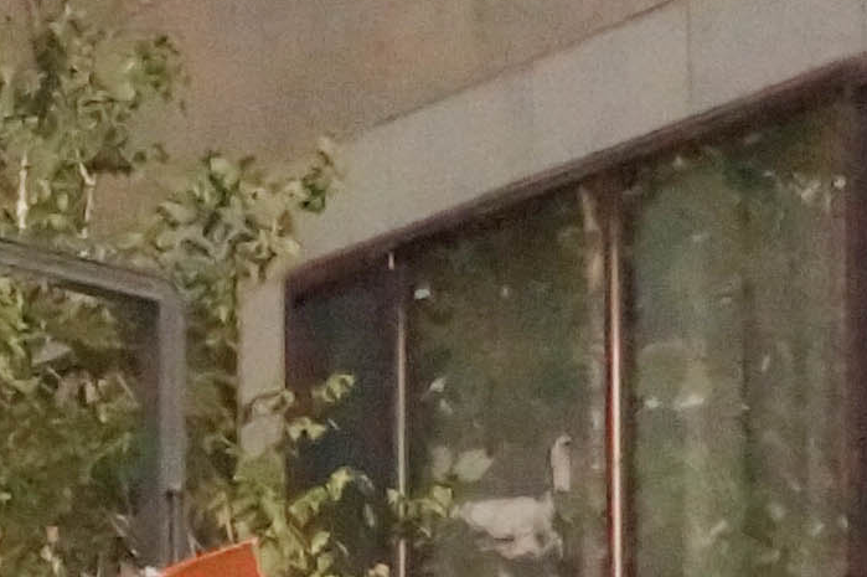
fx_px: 6594
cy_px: 766
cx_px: -2047
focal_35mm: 274
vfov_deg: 5.0
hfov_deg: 6.6
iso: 6400
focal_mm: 26
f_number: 18
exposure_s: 1/4000
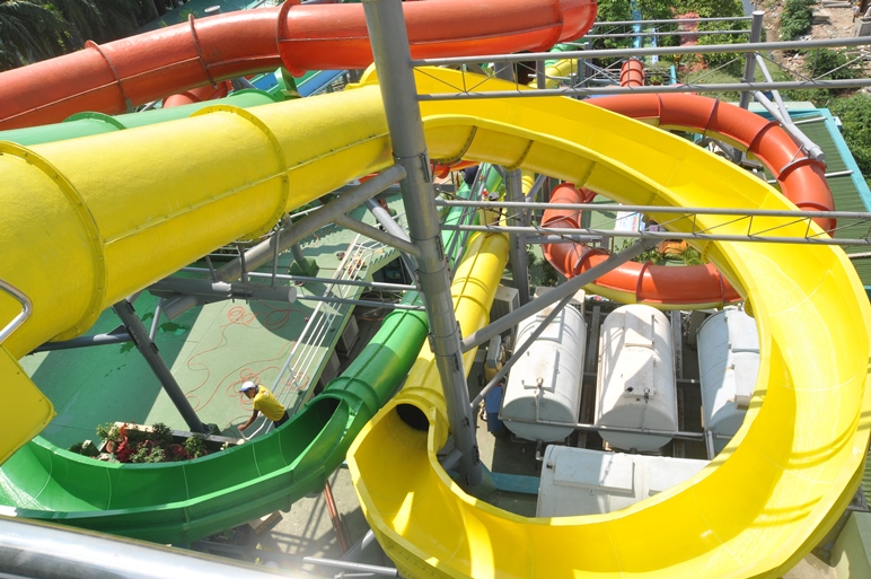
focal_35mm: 26
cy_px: 290
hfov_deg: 70.5
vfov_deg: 50.3
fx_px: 616
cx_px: 436
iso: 200
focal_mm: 17
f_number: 14
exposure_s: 1/125
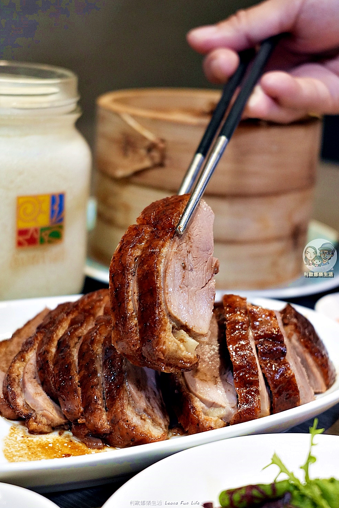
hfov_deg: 21.6
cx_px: 162
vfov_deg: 31.9
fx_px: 890
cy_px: 250
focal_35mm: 63
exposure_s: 1/160
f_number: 5.6
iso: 3200
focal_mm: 60
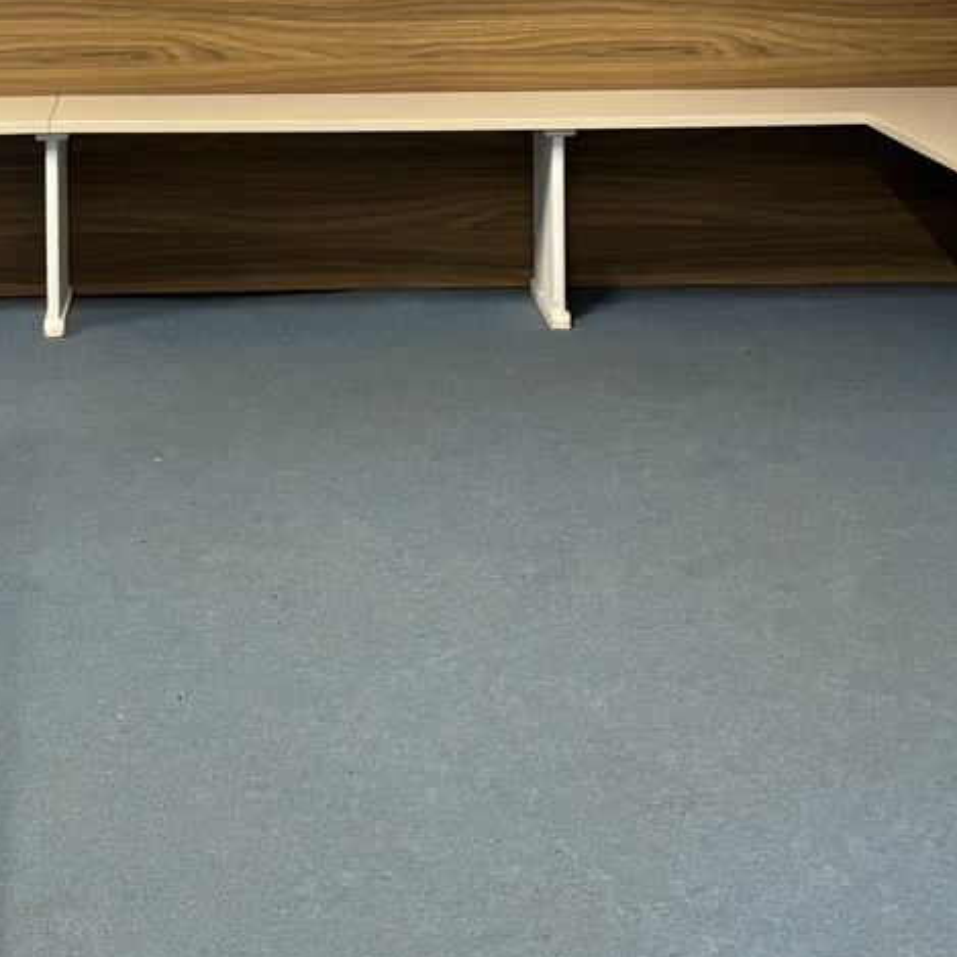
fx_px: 2940
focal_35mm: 94
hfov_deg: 18.5
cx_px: 473
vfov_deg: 17.7
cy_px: -159
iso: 160
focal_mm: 5.96
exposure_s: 1/50
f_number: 1.6
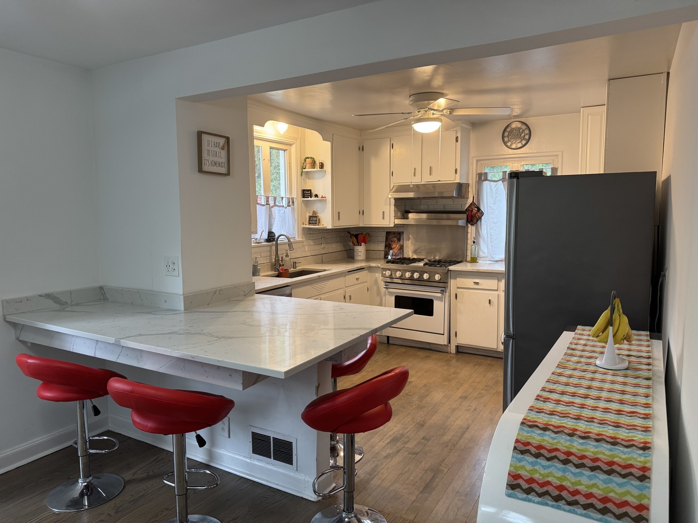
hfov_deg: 71.6
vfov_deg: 56.8
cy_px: 262
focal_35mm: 24
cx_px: 349
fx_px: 484
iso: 250
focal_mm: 6.76
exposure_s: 1/60
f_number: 1.78
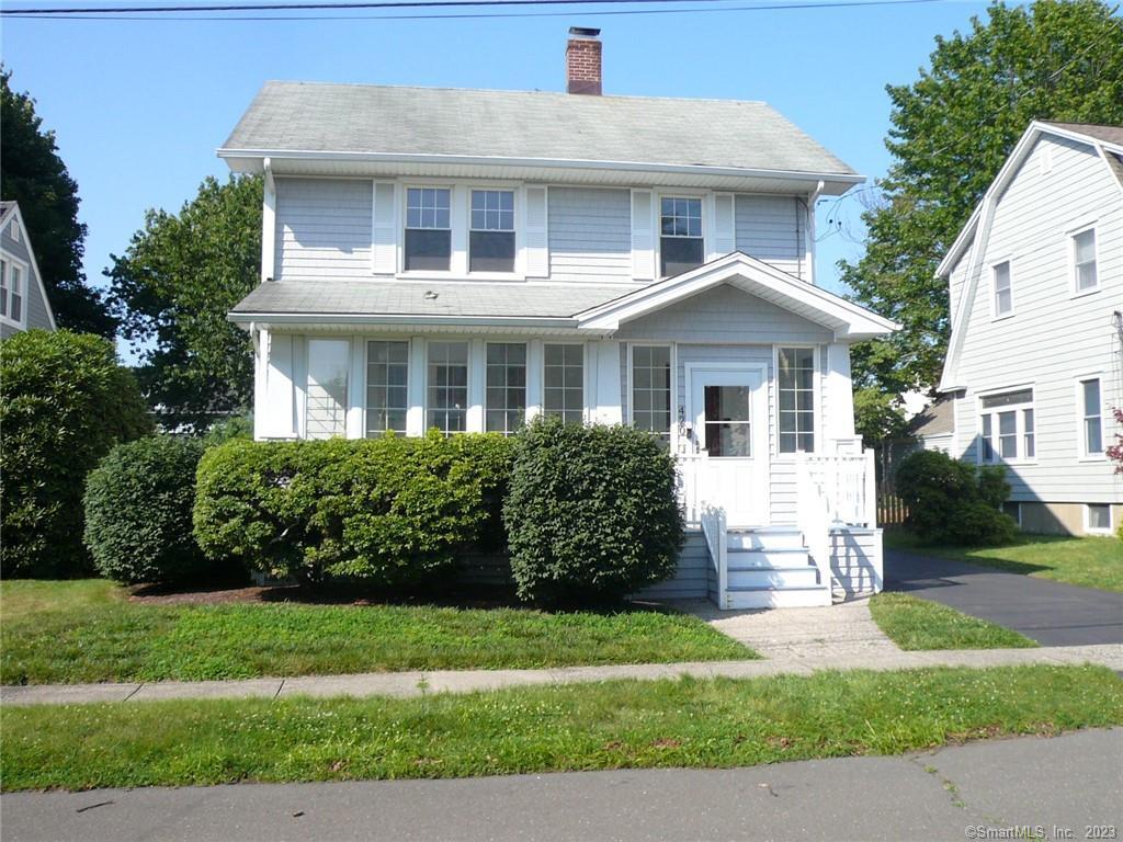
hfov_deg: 55.4
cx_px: 562
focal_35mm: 33
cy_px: 421
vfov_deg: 42.9
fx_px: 1071
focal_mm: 4.6
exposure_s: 1/160
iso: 100
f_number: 8
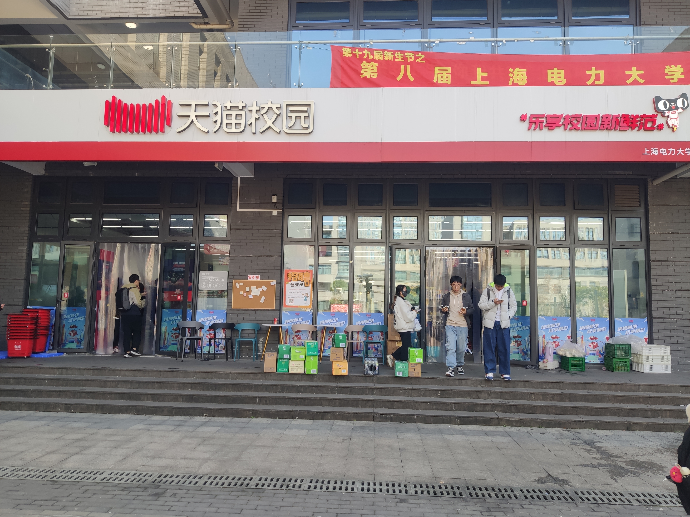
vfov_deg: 53.1
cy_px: 258
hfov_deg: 67.3
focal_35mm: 26
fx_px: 518
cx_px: 345
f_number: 1.75
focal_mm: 4.75
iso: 112
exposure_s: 1/220
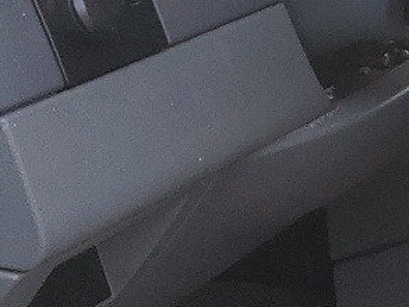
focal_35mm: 142
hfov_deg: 11.8
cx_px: 921
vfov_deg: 10.3
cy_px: -25
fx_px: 1678
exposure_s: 1/189
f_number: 1.5
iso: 50
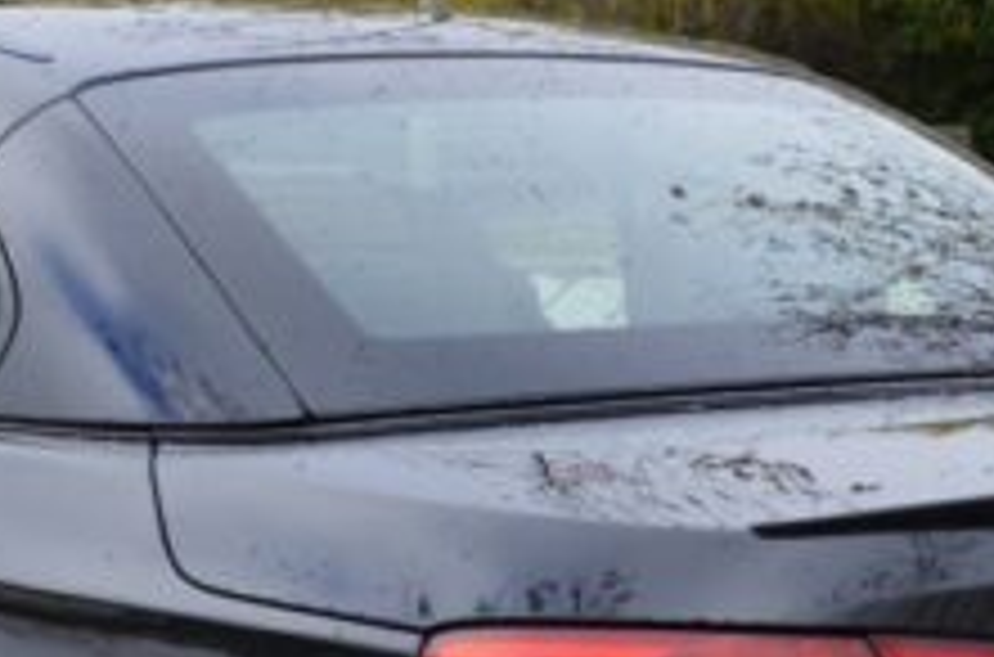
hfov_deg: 16.3
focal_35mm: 125
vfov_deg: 10.9
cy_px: 436
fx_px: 3442
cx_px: 184
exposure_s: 1/160
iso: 200
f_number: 6.3
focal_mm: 18
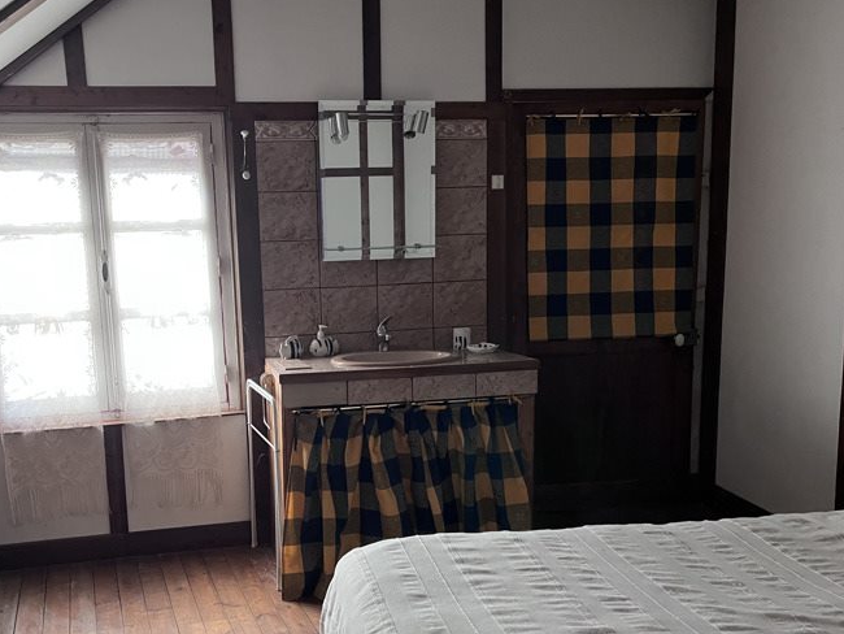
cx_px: 327
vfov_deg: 44.1
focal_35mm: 32
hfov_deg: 56.3
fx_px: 781
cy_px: 360
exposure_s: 1/60
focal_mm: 5.1
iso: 320
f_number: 1.6
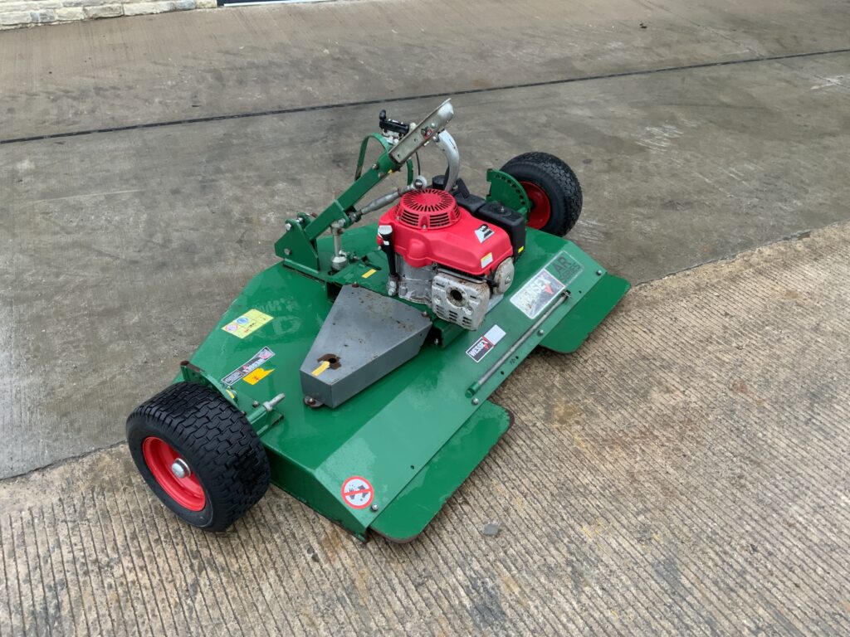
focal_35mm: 29
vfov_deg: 48.2
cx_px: 425
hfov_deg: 61.7
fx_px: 712
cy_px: 318
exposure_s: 1/119
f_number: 1.8
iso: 64
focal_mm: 3
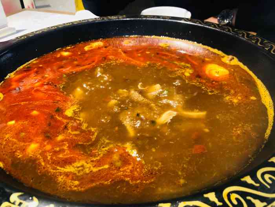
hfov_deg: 63.4
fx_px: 222
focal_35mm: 28
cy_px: 104
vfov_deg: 49.7
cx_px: 138
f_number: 1.8
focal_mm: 4
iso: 32
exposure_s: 1/33
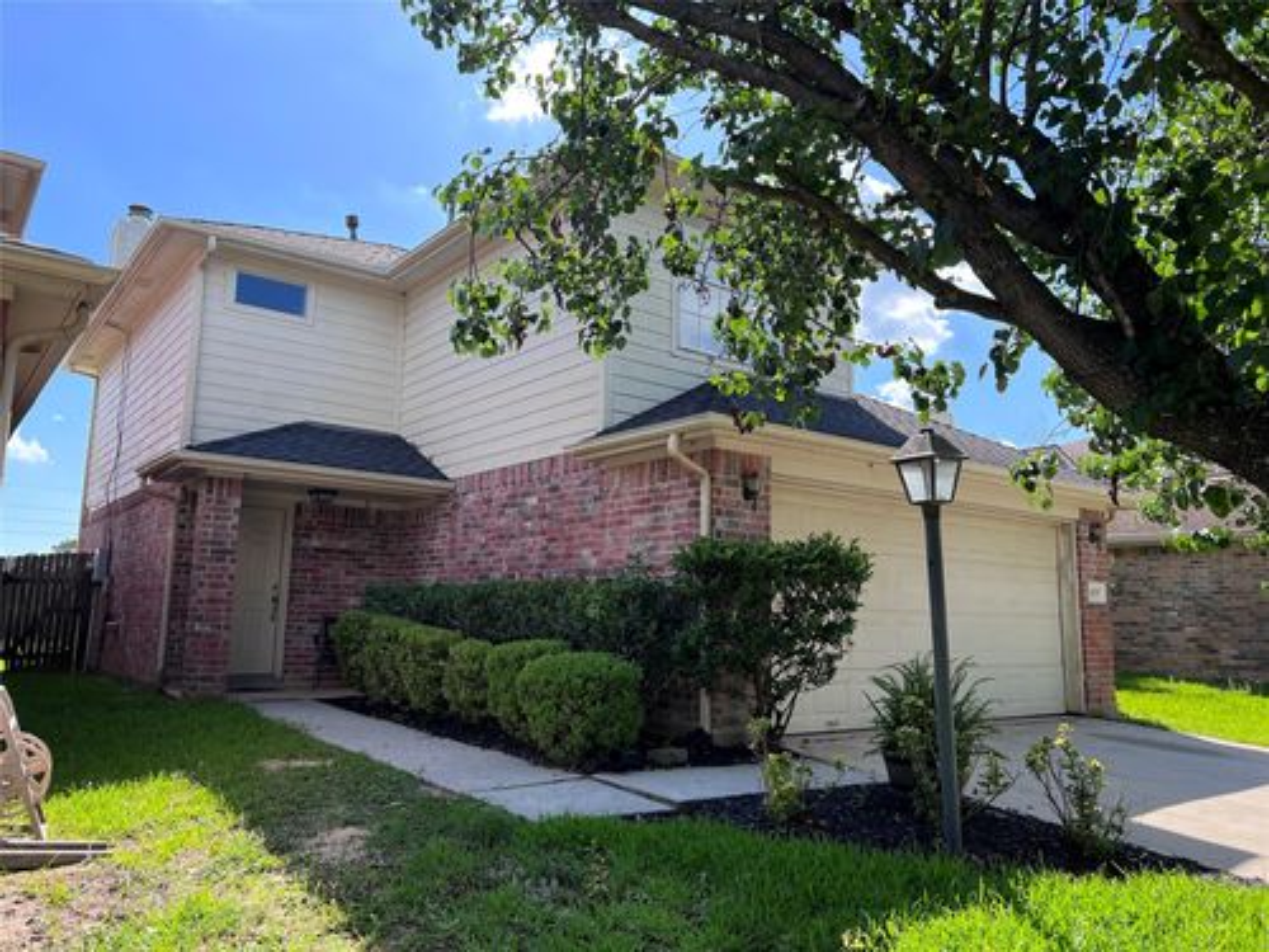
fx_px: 953
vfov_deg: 53.1
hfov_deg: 67.3
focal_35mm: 26
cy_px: 476
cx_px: 634
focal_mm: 5.7
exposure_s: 1/1488
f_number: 1.5
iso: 50
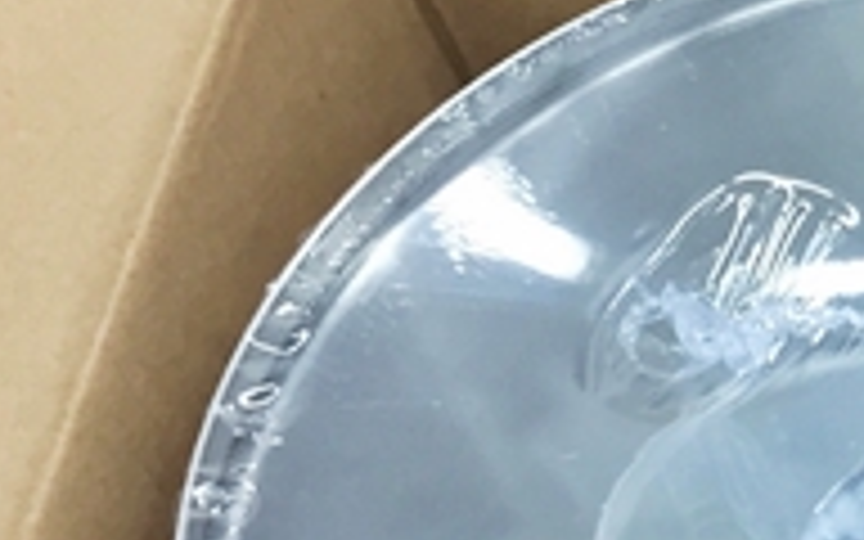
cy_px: 578
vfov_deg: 10.8
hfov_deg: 15.5
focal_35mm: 120
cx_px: 1426
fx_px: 2826
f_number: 2.2
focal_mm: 4.15
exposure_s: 1/30
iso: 80
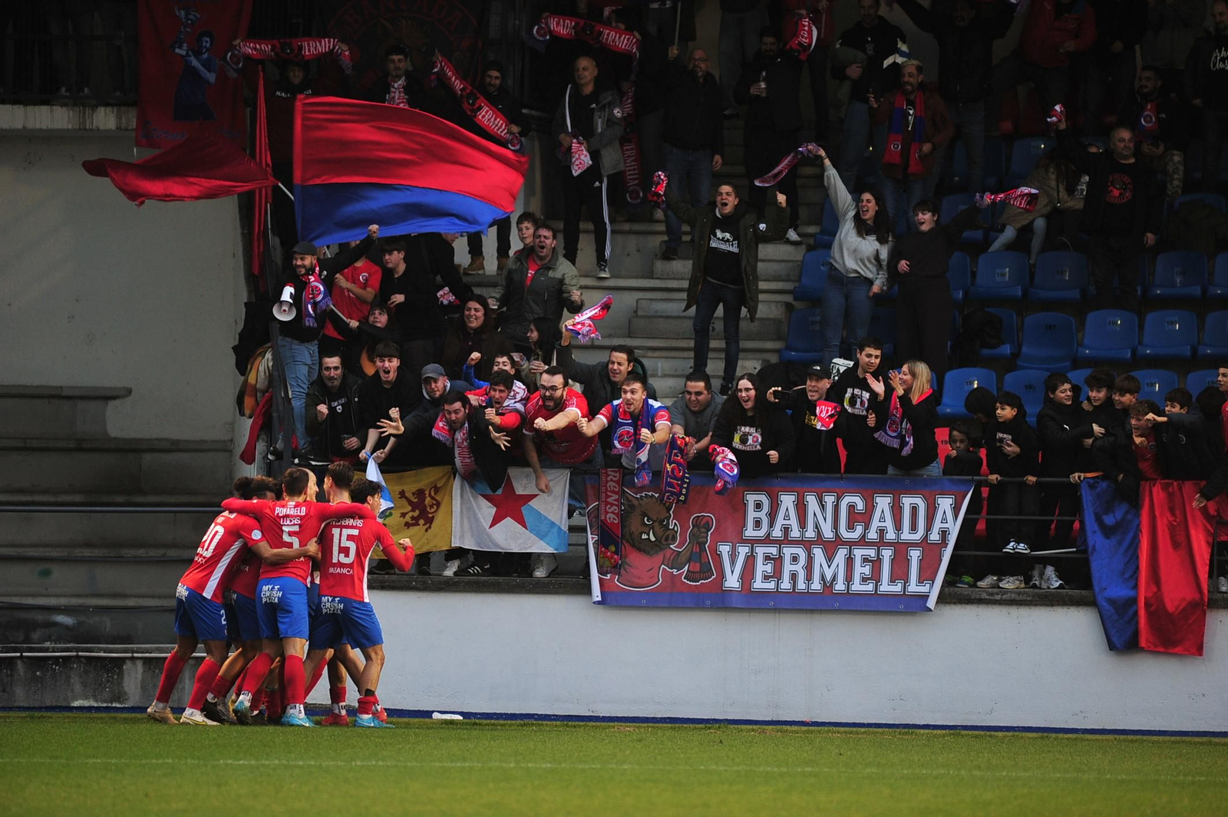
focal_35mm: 300
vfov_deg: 4.6
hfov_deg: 6.9
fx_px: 10228
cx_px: 614
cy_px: 408
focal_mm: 300
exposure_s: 1/500
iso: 1250
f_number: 2.8
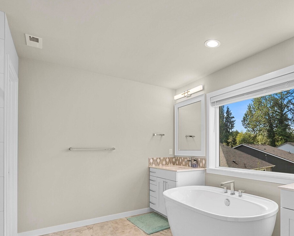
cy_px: 158
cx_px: 204
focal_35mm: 21
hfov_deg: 74.4
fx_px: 183
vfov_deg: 63.8
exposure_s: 1/30
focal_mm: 12
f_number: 7.1
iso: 100
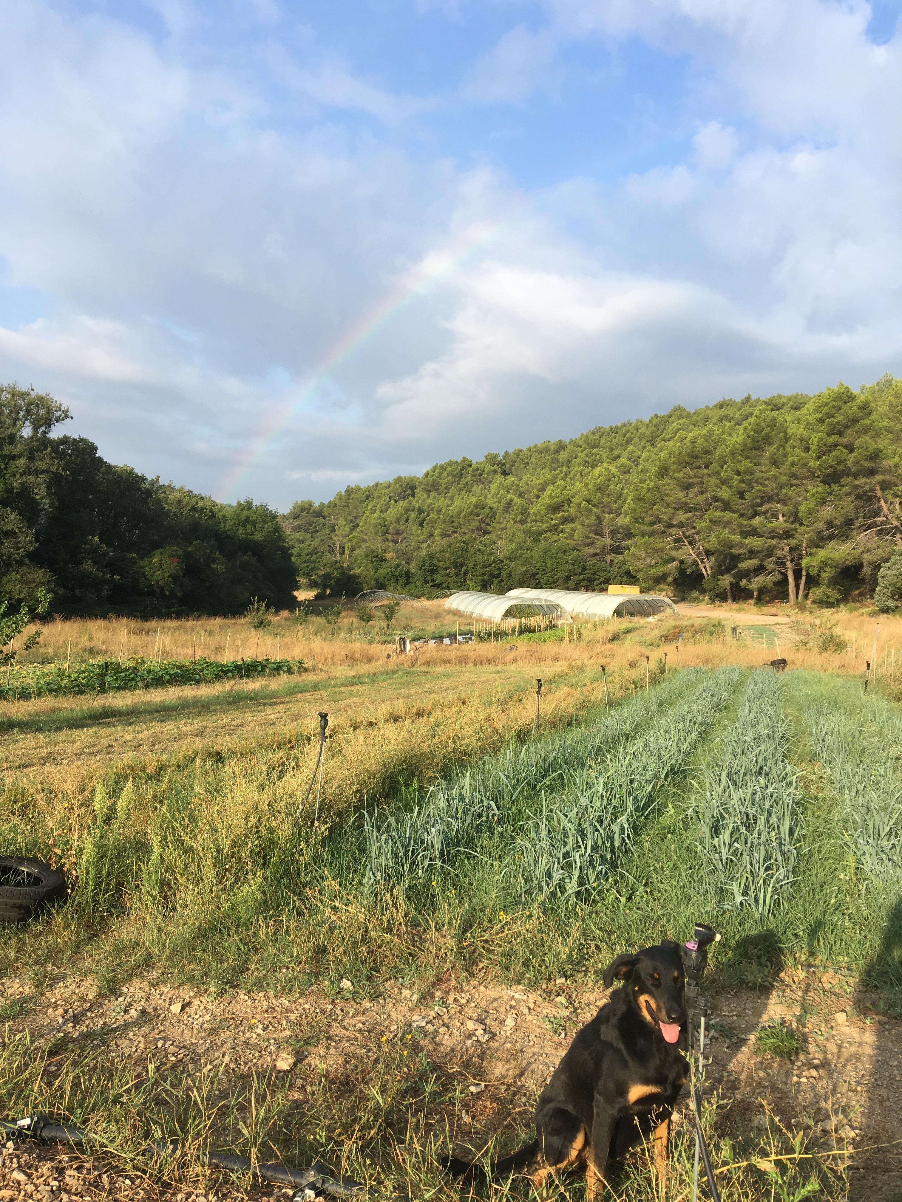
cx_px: 451
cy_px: 601
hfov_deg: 48.2
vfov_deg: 61.7
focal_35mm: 29
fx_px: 1008
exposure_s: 1/686
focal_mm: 4.15
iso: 25
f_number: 2.2
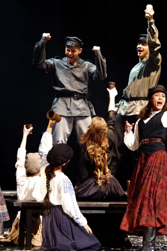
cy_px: 126
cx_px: 67
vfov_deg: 10.0
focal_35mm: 206
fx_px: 1434
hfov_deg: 6.7
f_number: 4.5
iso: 6400
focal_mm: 87.5
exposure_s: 1/60
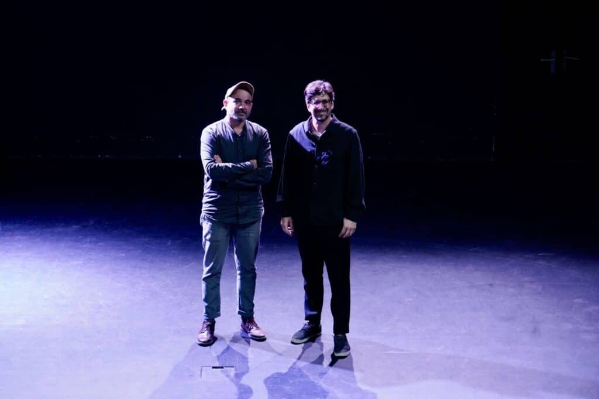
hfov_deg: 19.5
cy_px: 200
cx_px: 300
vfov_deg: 13.0
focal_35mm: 105
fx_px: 1746
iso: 3200
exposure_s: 1/25
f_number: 5
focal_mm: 105
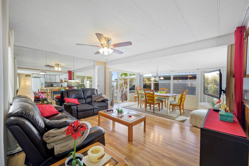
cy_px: 83
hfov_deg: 104.3
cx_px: 124
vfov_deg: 81.2
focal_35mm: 14
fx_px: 97
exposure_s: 1/13
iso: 100
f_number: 8
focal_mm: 14
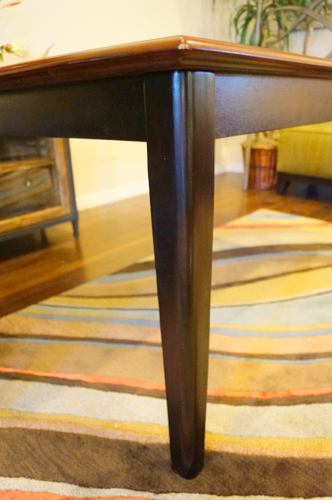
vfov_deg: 67.5
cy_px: 250
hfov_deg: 47.8
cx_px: 166
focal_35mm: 27
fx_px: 375
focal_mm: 18
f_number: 3.5
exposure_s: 1/15
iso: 3200
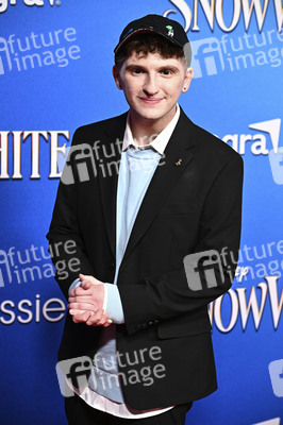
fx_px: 992
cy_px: 212
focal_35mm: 84
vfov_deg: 24.2
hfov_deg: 16.2
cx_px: 142
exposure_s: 1/250
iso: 4000
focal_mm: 84
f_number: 4.5
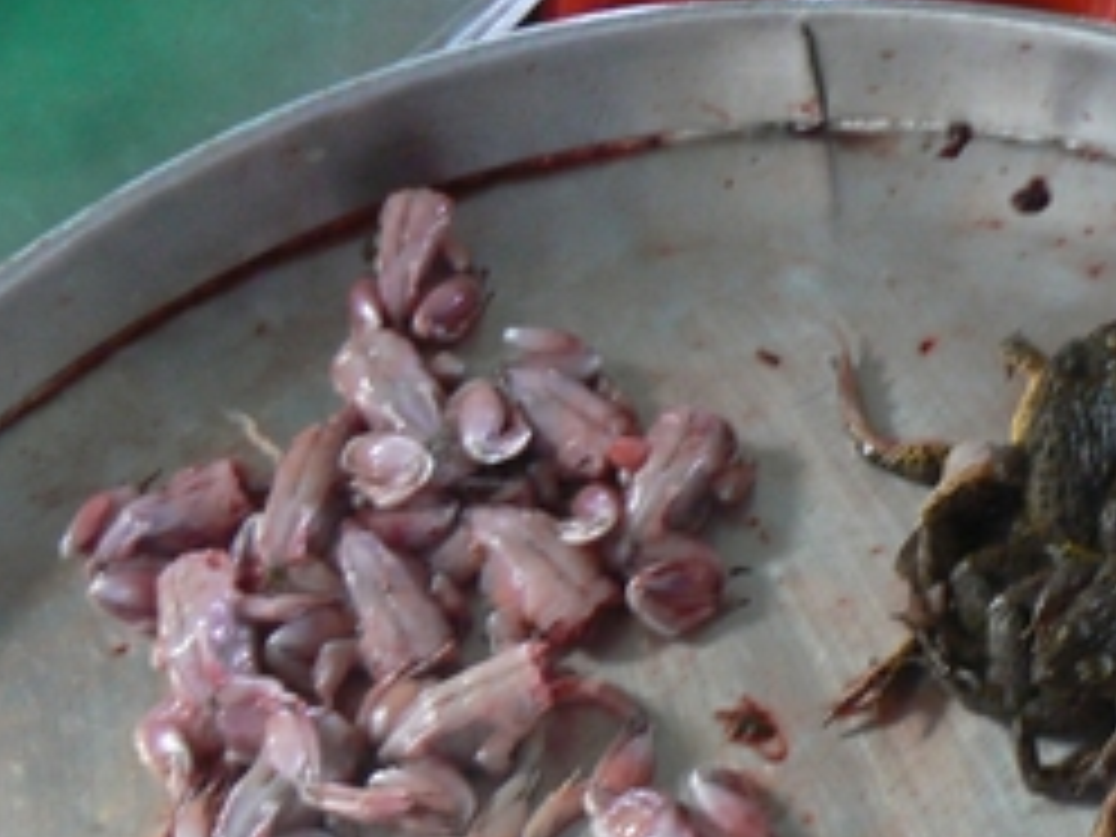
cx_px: 1012
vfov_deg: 16.7
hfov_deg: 22.0
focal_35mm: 87
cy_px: 801
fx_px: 2805
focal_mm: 6
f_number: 2.8
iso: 200
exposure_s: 1/13
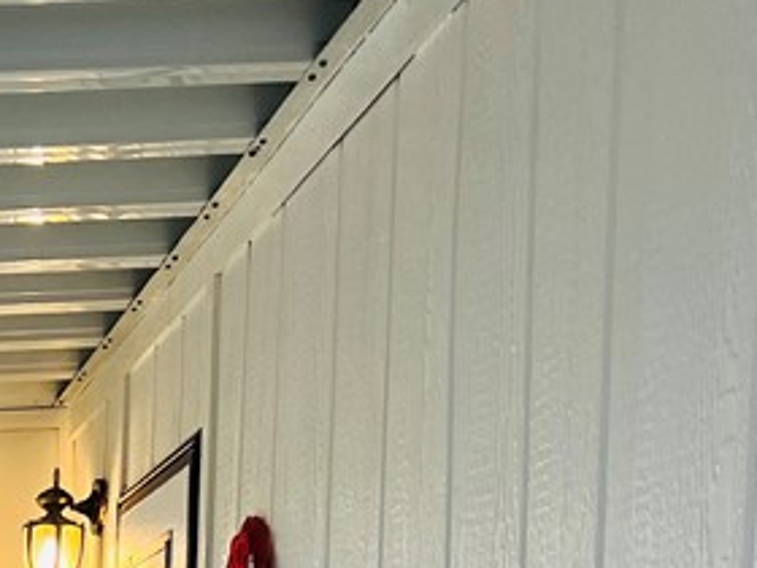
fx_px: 2078
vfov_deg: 14.1
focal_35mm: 95
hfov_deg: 19.3
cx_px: -178
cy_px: 963
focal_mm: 5.7
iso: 100
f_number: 1.5
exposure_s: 1/120
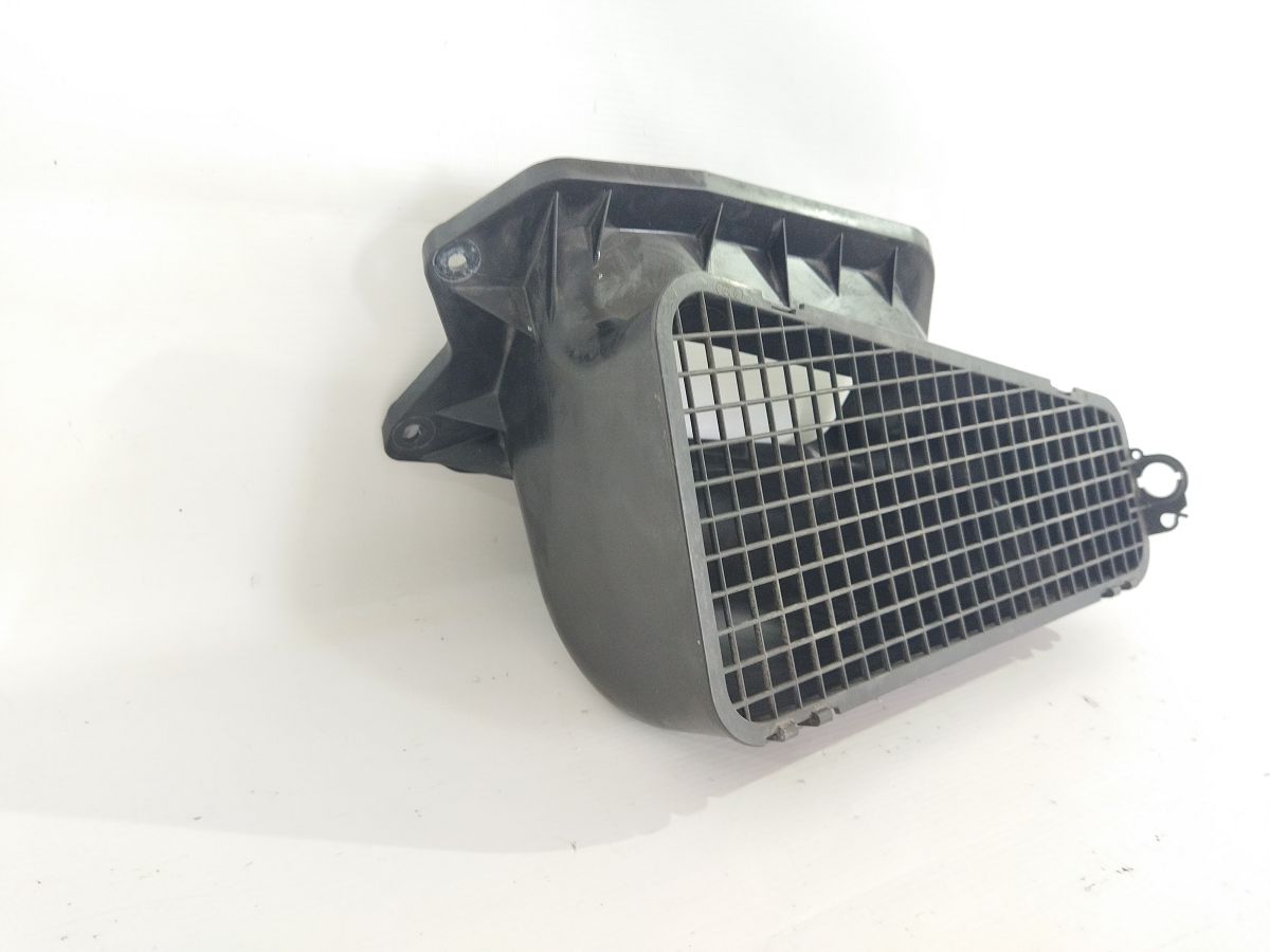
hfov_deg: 65.3
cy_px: 476
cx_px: 635
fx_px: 991
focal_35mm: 27
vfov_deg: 51.4
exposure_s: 1/33
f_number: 1.79
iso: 173
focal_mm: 4.71
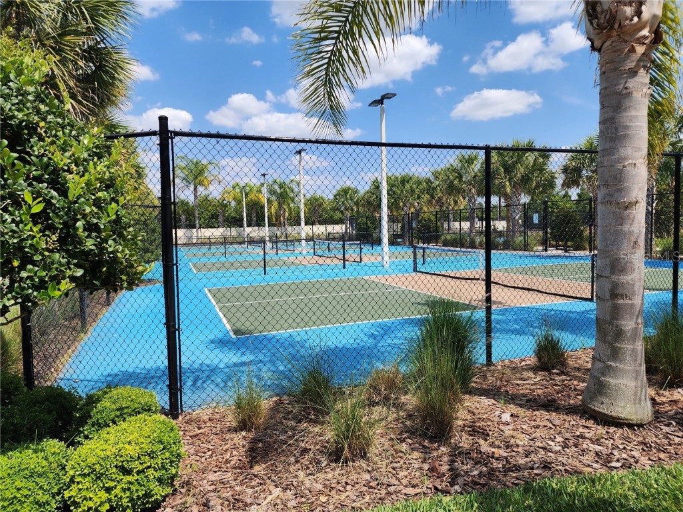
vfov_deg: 58.9
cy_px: 256
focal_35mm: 23
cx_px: 342
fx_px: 454
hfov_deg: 73.9
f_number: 1.8
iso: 12
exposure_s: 1/997
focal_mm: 6.4
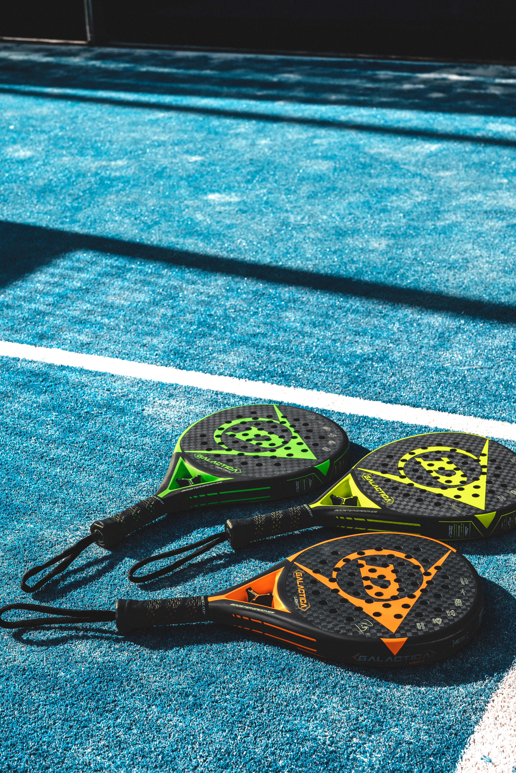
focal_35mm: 61
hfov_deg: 22.2
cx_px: 299
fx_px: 1311
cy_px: 380
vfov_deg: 32.9
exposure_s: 1/320
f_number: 6.3
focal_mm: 50
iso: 200
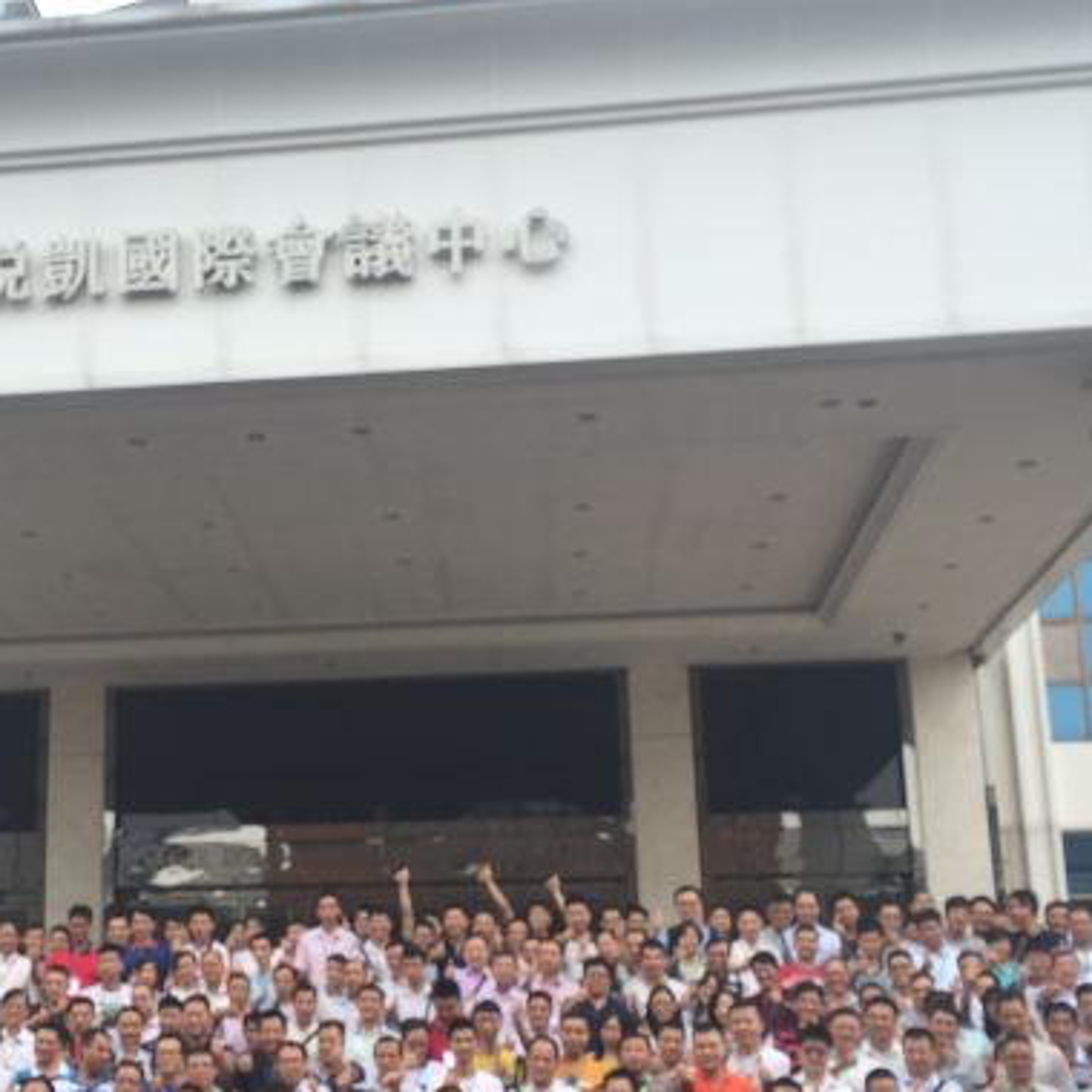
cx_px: 273
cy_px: 652
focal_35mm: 54
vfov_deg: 31.6
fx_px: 1927
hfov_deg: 31.1
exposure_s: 1/920
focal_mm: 4.15
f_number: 2.2
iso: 32
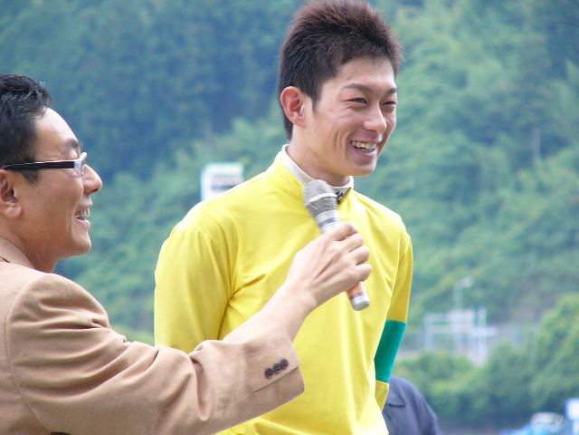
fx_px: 5001
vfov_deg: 5.0
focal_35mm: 299
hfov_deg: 6.6
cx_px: 290
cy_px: 218
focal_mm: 49.7
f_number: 4
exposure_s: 1/100
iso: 50
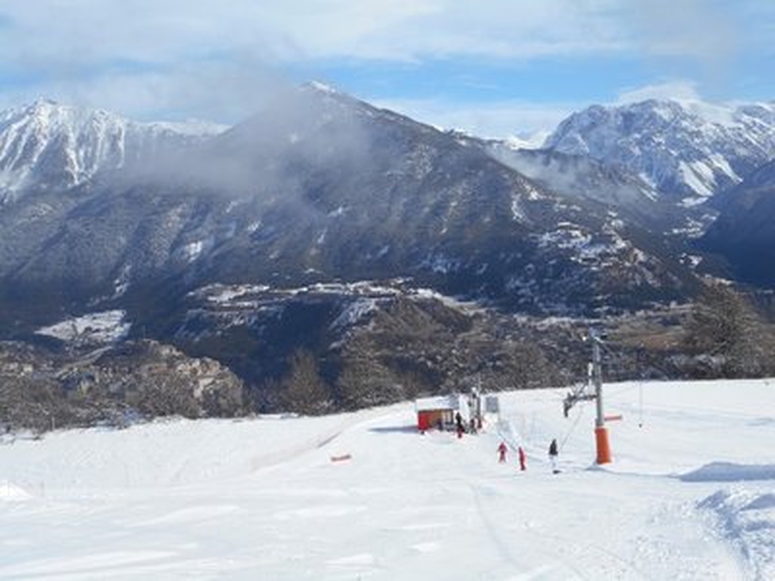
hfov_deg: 37.5
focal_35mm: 51
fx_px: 1142
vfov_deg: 28.6
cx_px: 388
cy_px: 290
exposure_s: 1/800
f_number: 4.9
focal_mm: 9.1
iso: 80
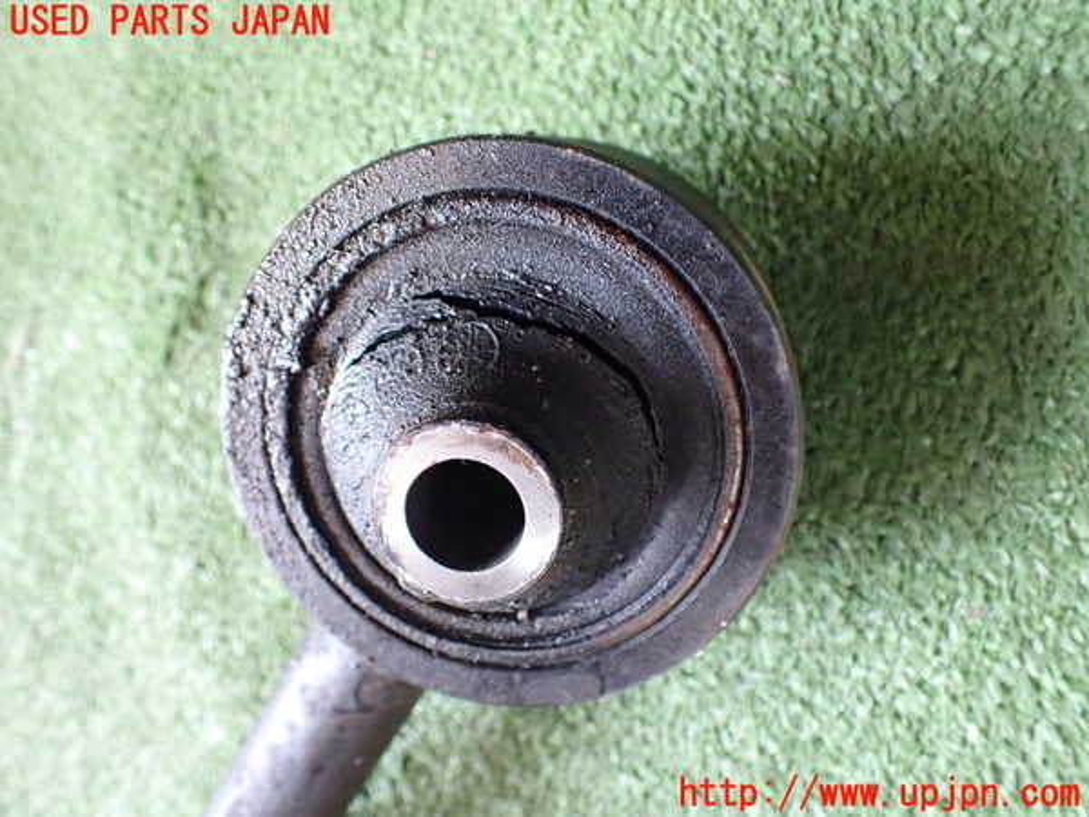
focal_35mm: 30
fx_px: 944
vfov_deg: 46.8
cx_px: 544
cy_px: 408
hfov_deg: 60.0
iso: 800
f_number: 2.3
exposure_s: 1/125
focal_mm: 5.4
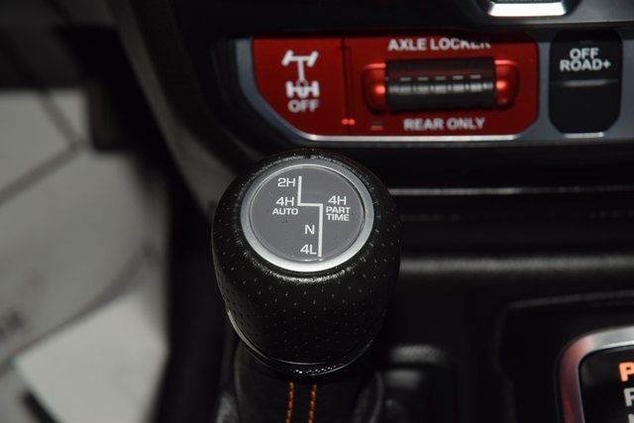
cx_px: 317
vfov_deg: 13.0
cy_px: 212
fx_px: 1849
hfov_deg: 19.5
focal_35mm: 105
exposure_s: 1/125
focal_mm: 70
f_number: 8
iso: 100
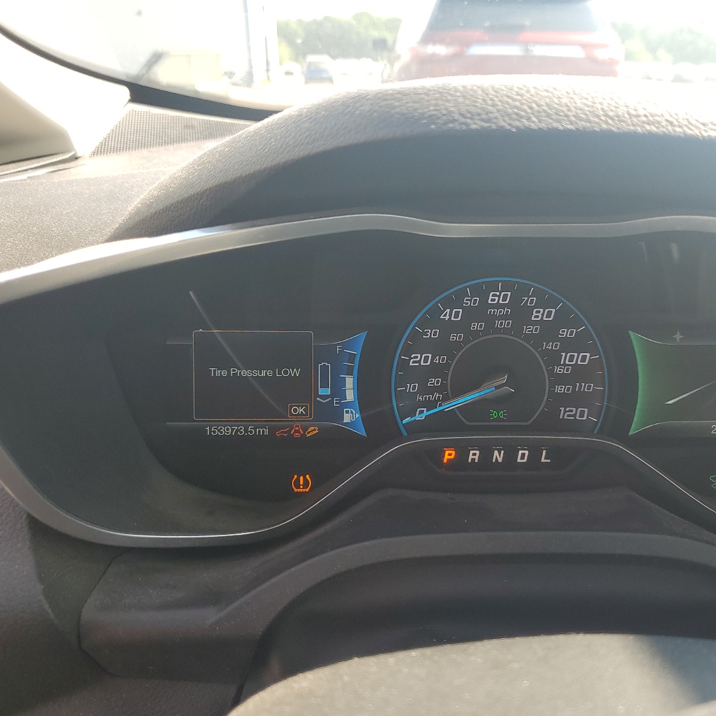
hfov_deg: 52.1
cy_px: 361
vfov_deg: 52.5
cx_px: 440
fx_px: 725
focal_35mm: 31
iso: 50
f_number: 1.5
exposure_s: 1/294
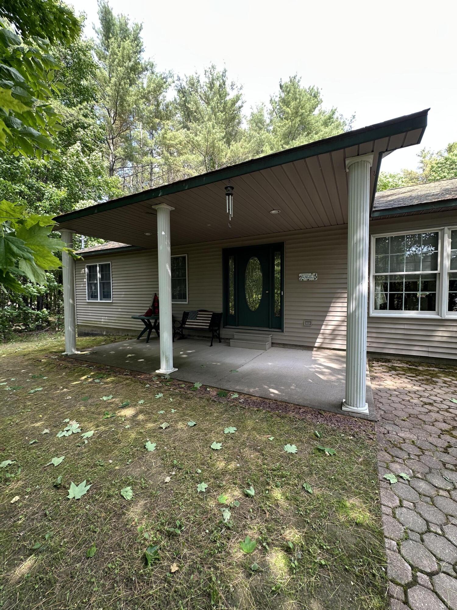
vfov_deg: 102.1
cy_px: 305
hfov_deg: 85.7
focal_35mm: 14
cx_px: 228
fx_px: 246
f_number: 2.2
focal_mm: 2.22
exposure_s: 1/99
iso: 50
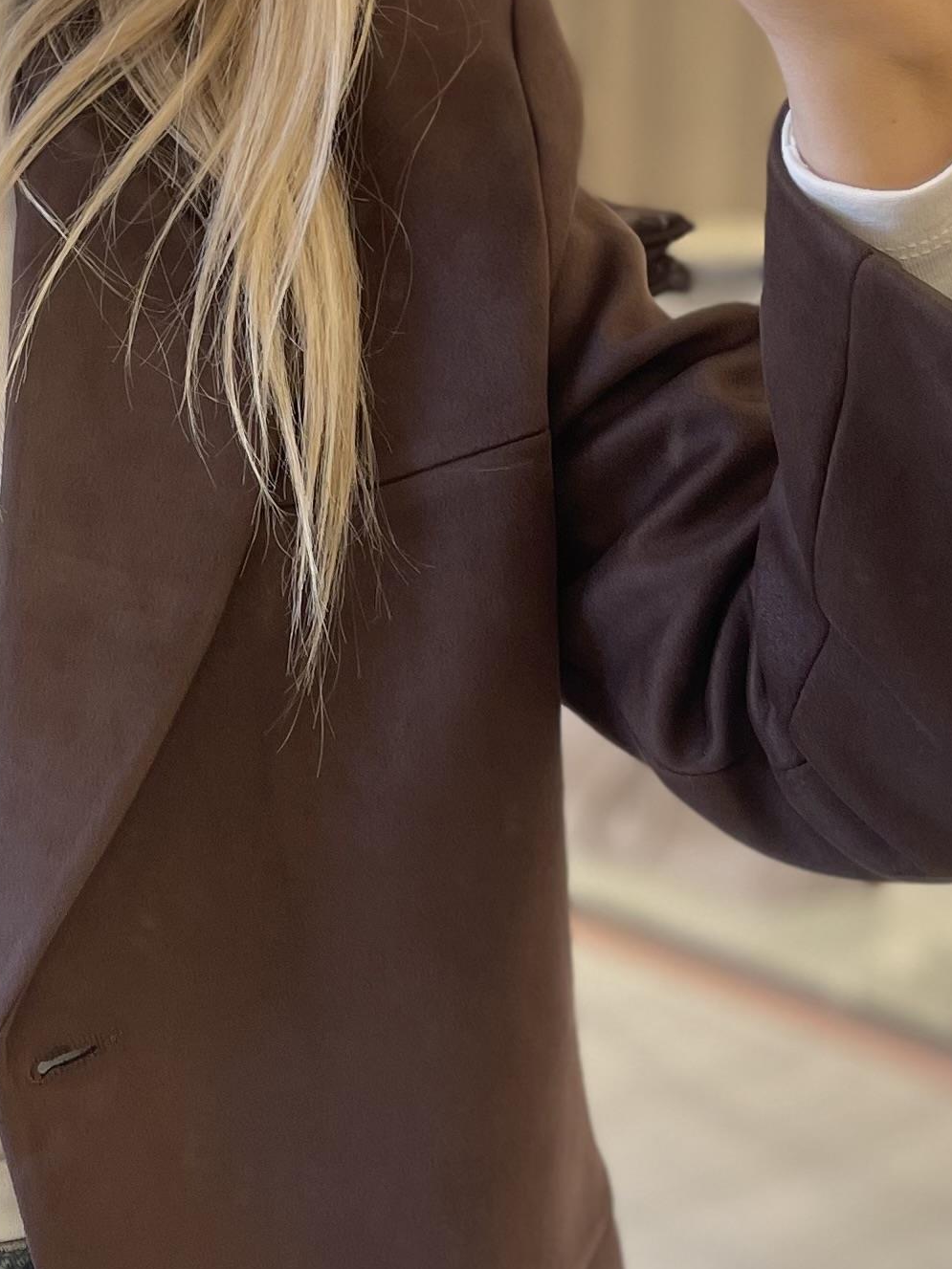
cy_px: 540
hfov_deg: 18.1
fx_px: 2897
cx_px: -22
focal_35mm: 79
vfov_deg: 24.7
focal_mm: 5.1
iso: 64
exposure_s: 1/50
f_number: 1.6
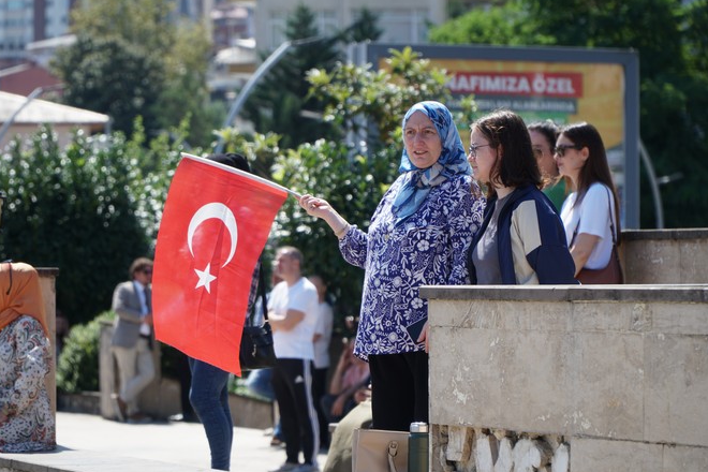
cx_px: 336
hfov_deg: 11.6
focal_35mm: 177
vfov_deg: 7.8
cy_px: 259
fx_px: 3472
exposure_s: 1/500
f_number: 4
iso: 100
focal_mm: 105
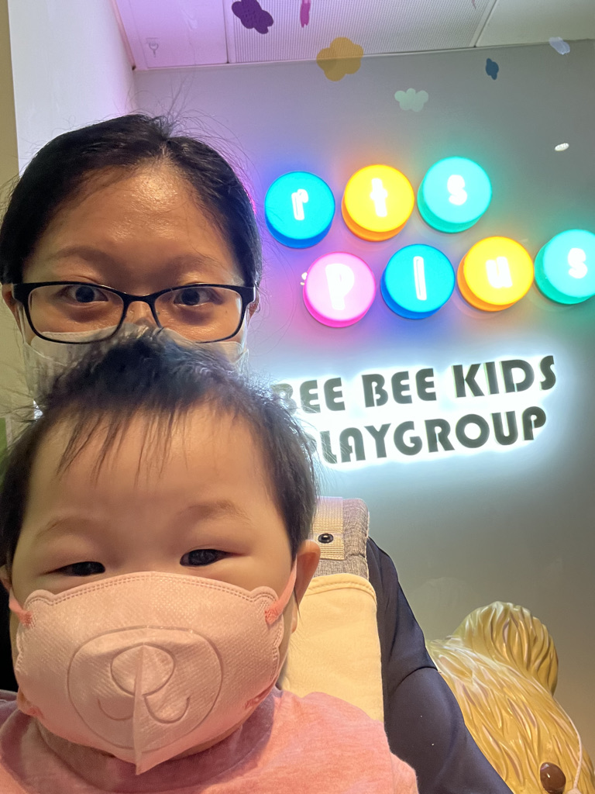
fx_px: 688
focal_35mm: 30
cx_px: 298
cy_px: 397
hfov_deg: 46.8
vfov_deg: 60.0
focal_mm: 2.71
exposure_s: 1/33
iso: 320
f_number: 2.2
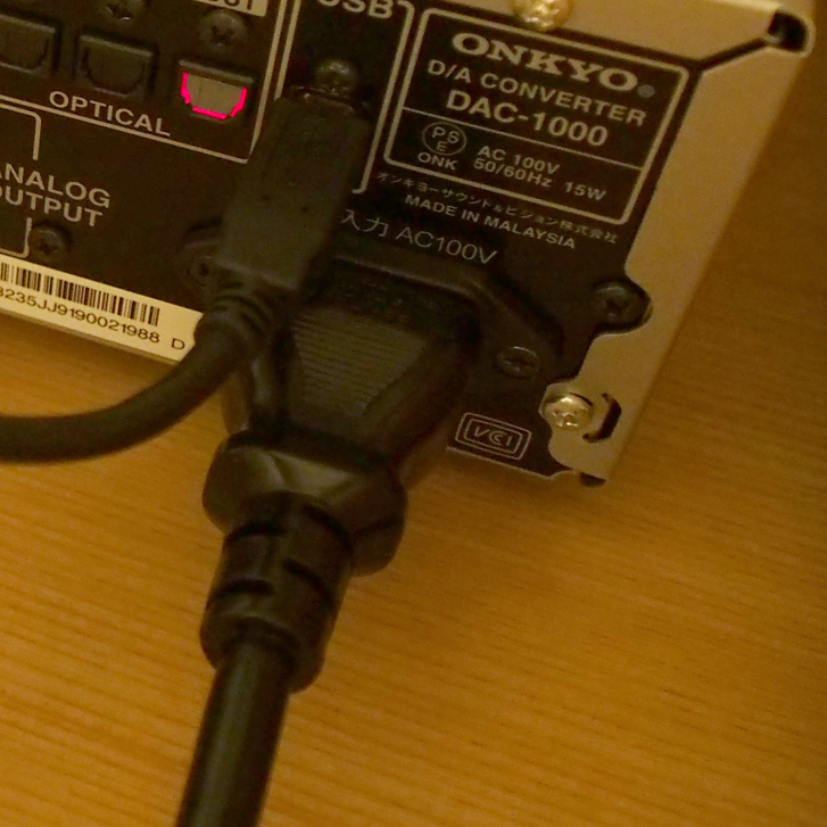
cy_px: 196
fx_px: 1892
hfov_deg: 22.5
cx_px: -189
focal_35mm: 70
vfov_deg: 24.4
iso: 3200
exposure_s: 1/6
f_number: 3.9
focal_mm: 15
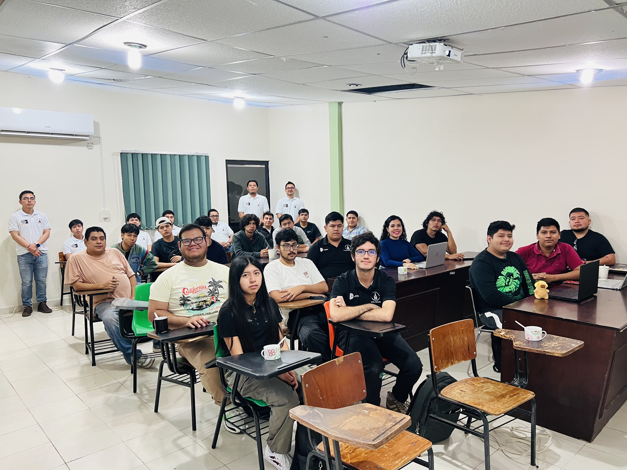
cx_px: 314
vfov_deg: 53.1
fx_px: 471
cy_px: 235
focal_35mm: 26
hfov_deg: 67.3
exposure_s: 1/60
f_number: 1.5
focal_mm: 5.7
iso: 125
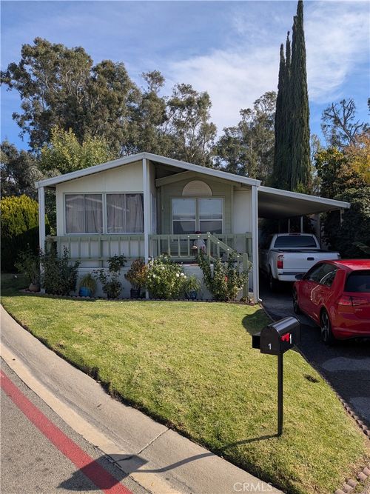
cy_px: 247
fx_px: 385
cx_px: 185
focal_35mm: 27
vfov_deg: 65.3
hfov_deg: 51.3
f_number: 1.73
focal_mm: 4.38
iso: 57
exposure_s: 1/3344
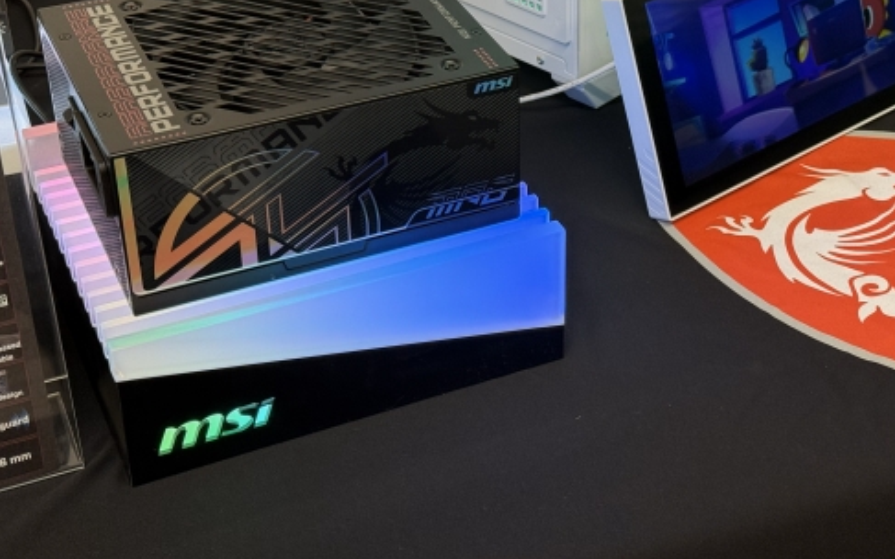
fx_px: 1707
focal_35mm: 70
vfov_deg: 18.5
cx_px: 564
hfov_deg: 29.3
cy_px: 135
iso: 100
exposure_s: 1/73
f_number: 1.78
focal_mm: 6.76
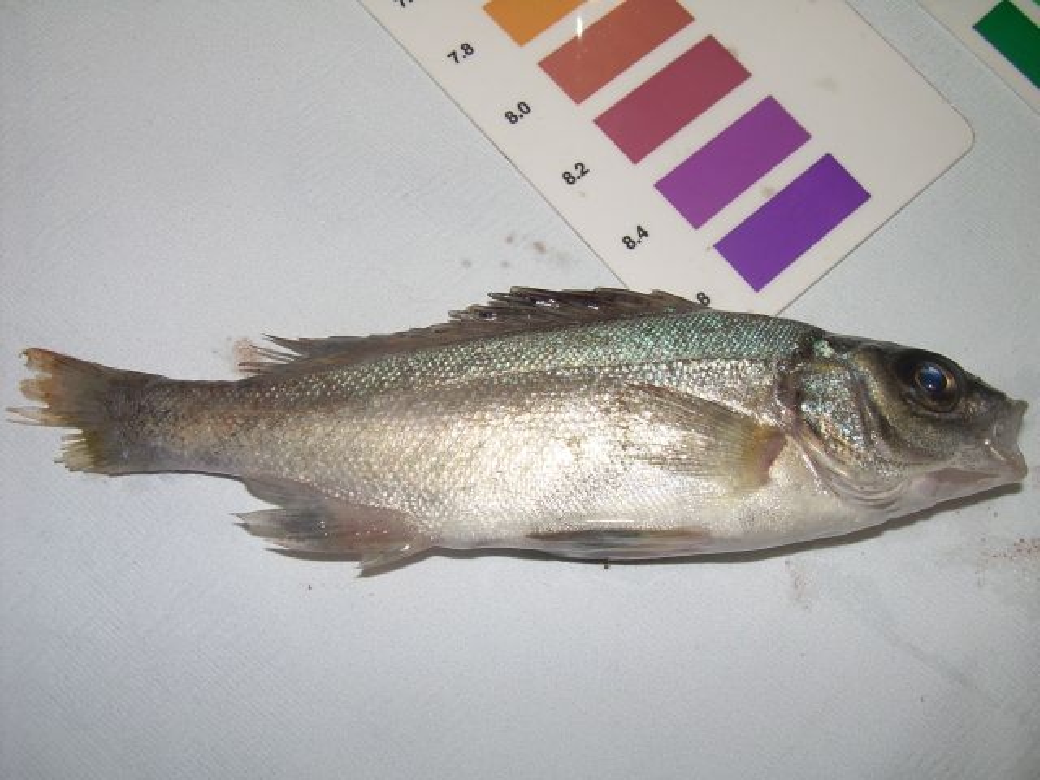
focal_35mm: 38
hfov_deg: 49.0
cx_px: 520
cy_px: 390
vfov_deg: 37.7
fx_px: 1142
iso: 50
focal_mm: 6.3
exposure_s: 1/60
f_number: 4.6
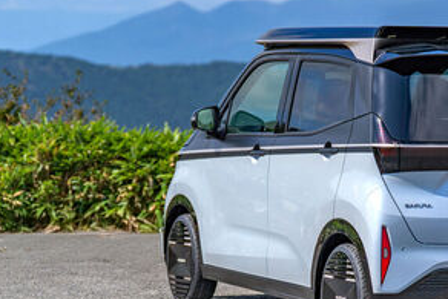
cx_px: 232
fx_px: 2353
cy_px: 94
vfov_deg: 7.3
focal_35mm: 189
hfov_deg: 10.9
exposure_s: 1/4000
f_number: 2.8
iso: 100
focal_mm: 90
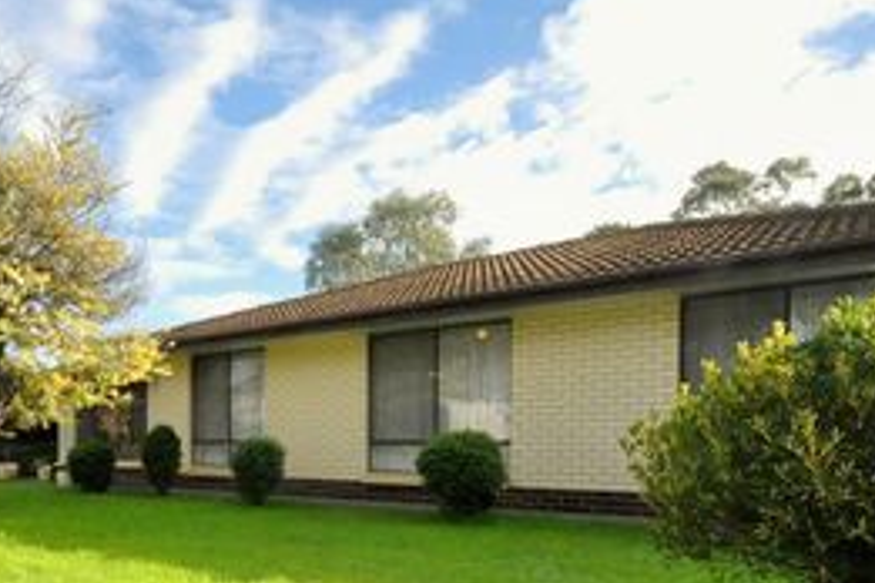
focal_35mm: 27
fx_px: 656
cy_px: 441
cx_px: 305
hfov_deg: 65.9
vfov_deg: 46.1
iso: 2500
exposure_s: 1/200
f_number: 19
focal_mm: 10
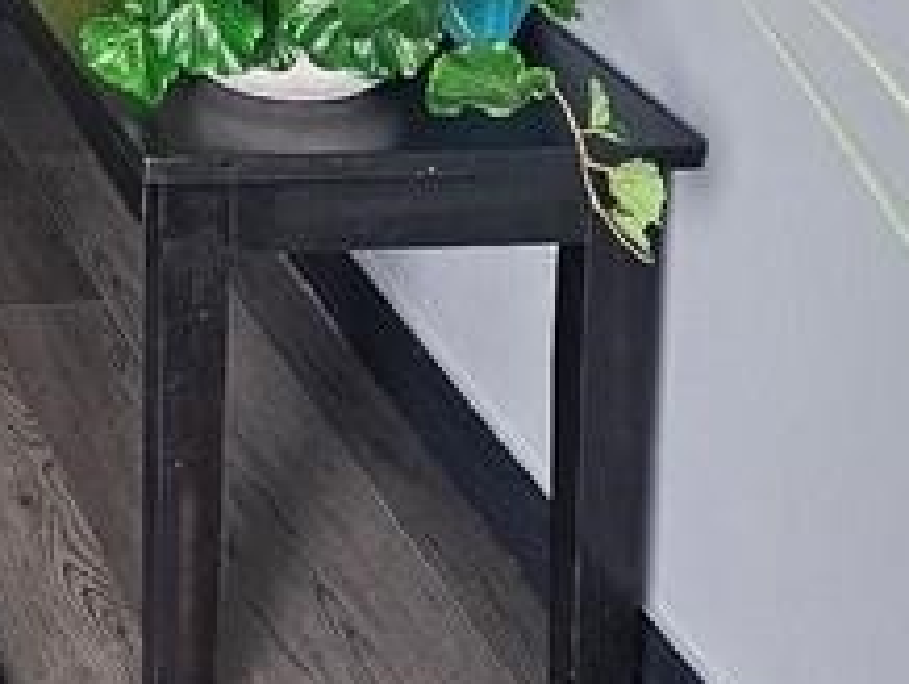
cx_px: -359
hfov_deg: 16.9
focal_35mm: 108
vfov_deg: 12.9
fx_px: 2839
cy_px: -400
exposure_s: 1/120
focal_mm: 6.3
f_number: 1.7
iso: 160
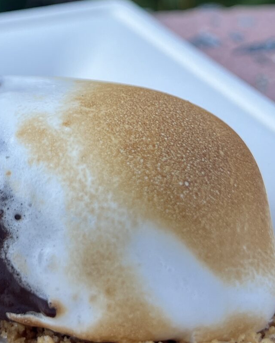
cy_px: 20
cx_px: 18
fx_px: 824
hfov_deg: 18.6
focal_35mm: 81
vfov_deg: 22.8
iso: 50
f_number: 1.5
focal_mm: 5.7
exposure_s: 1/866
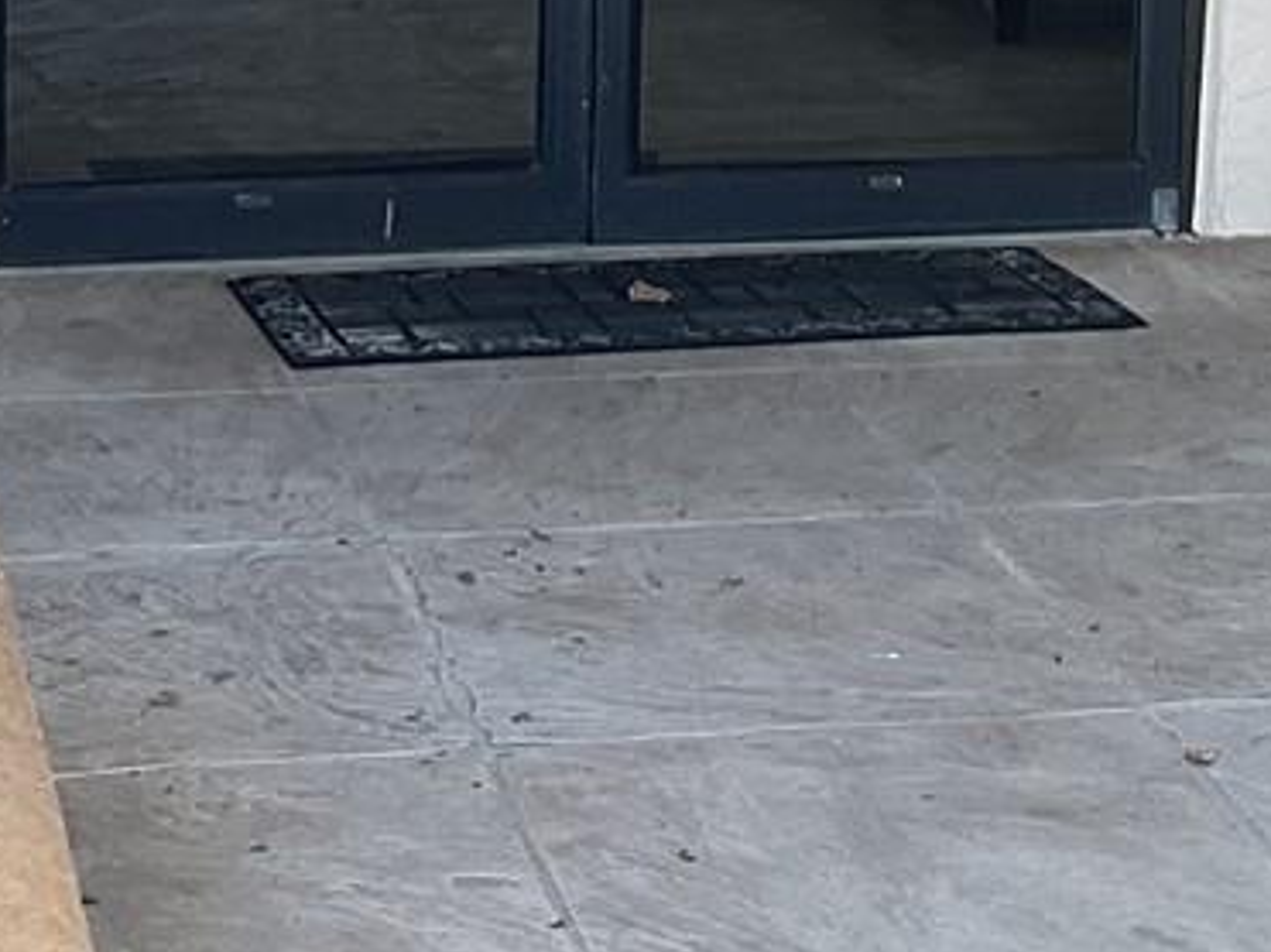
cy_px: -384
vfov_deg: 11.5
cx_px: 798
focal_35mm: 125
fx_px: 4588
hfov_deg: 15.8
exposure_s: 1/120
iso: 32
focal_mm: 3
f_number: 1.8
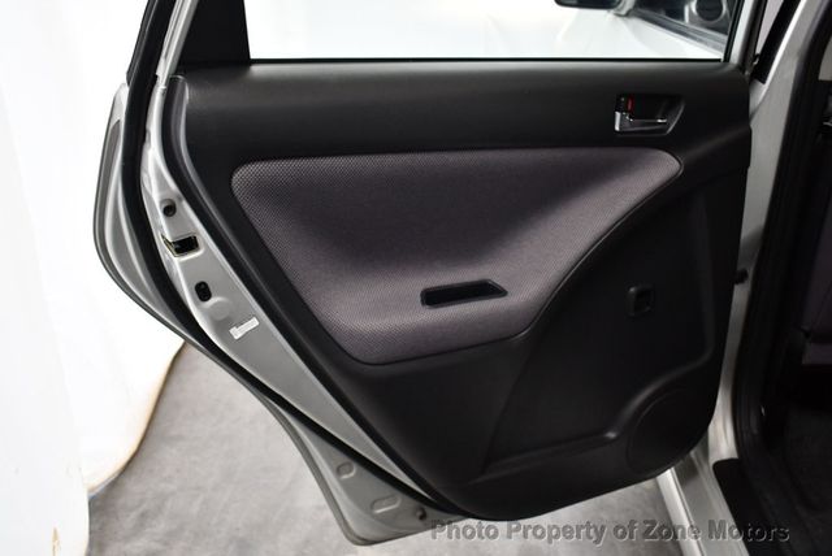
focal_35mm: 36
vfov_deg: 36.9
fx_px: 833
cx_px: 416
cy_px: 278
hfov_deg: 53.1
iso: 1250
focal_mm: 18
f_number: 3.5
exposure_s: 1/125
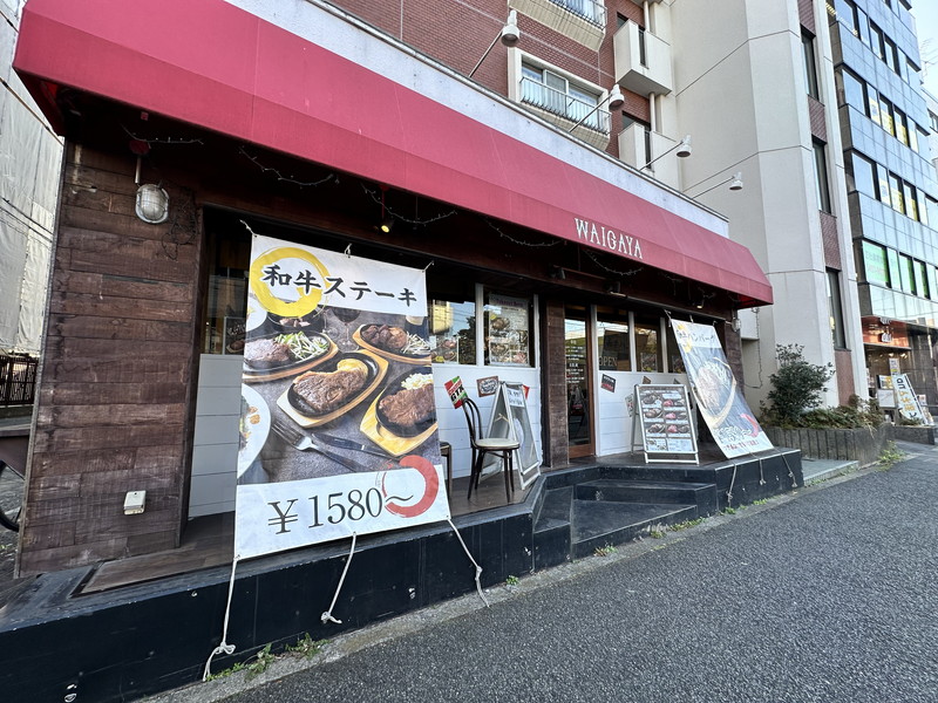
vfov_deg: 85.7
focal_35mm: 14
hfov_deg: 102.1
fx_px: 379
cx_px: 469
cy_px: 352
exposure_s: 1/141
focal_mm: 2.22
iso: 40
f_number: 2.2
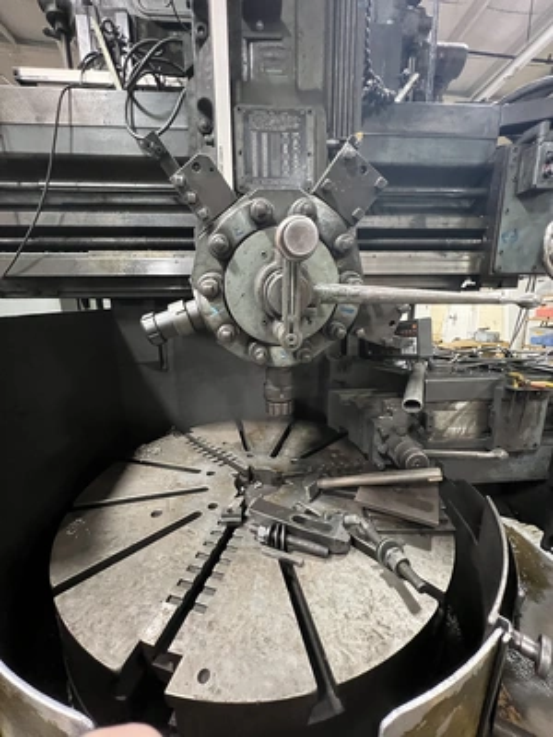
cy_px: 368
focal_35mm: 13
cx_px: 276
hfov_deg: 89.9
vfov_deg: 106.2
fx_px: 277
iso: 1000
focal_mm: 1.57
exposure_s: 1/40
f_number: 1.8
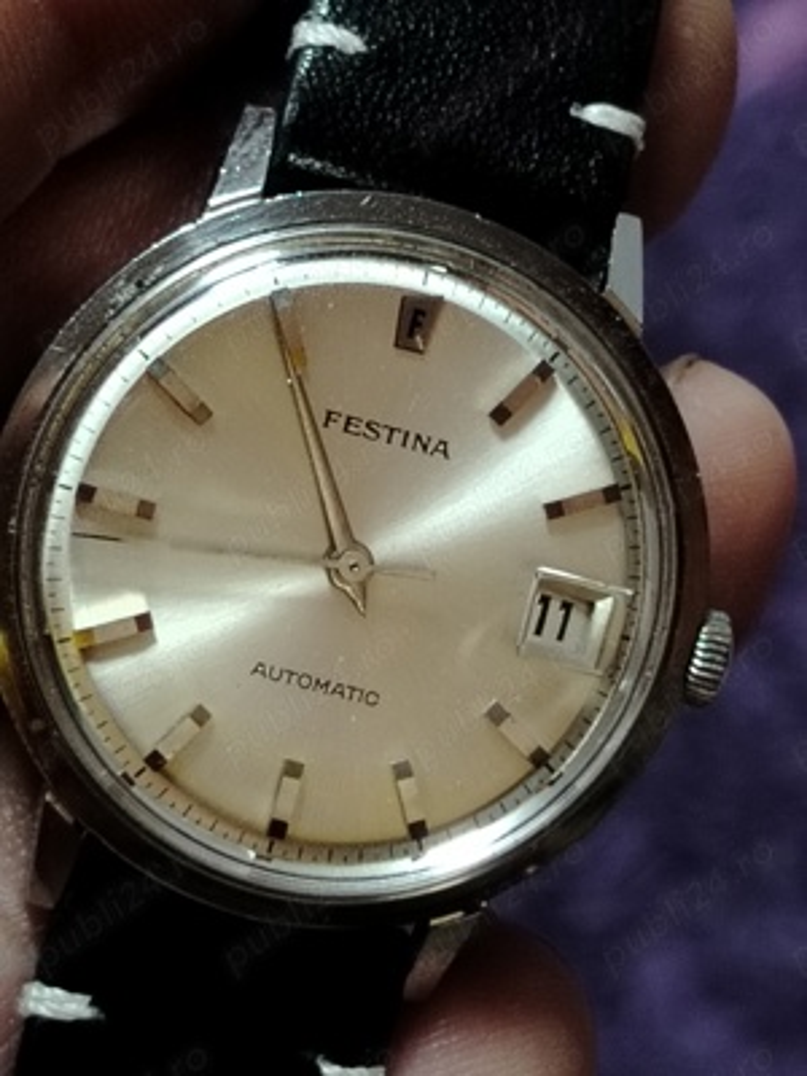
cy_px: 538
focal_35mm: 132
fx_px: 4103
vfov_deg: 14.9
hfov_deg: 11.2
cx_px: 404
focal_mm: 5.25
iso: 952
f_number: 1.75
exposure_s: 1/50
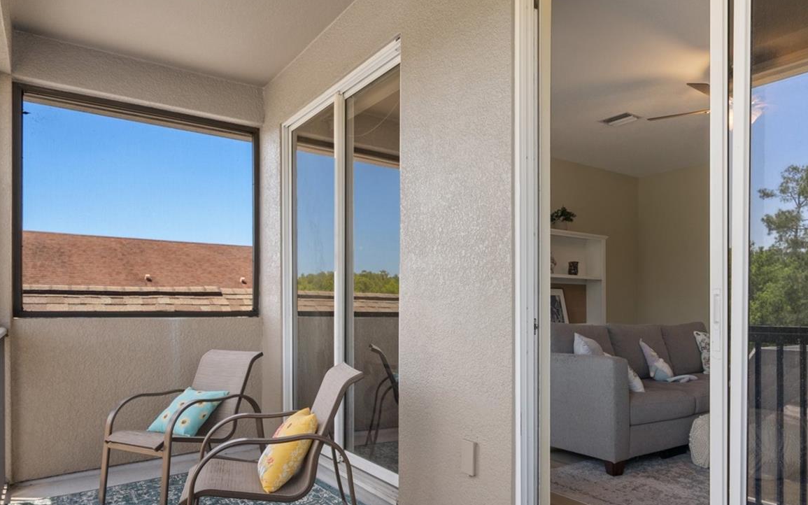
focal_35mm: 24
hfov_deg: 73.7
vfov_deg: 50.6
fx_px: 529
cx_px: 499
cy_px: 311
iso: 320
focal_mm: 17
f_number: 8
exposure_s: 1/4
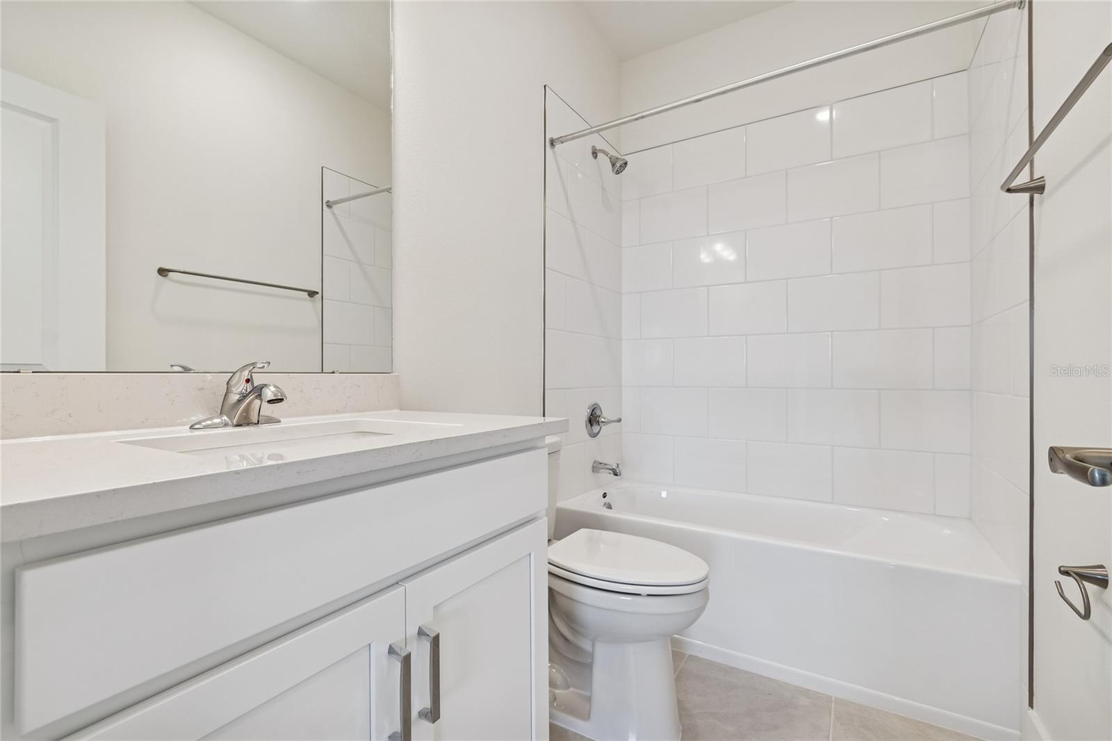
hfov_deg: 100.4
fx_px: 463
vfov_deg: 77.3
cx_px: 556
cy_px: 370
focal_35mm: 15
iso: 100
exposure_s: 1/13
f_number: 7.1
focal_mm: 10
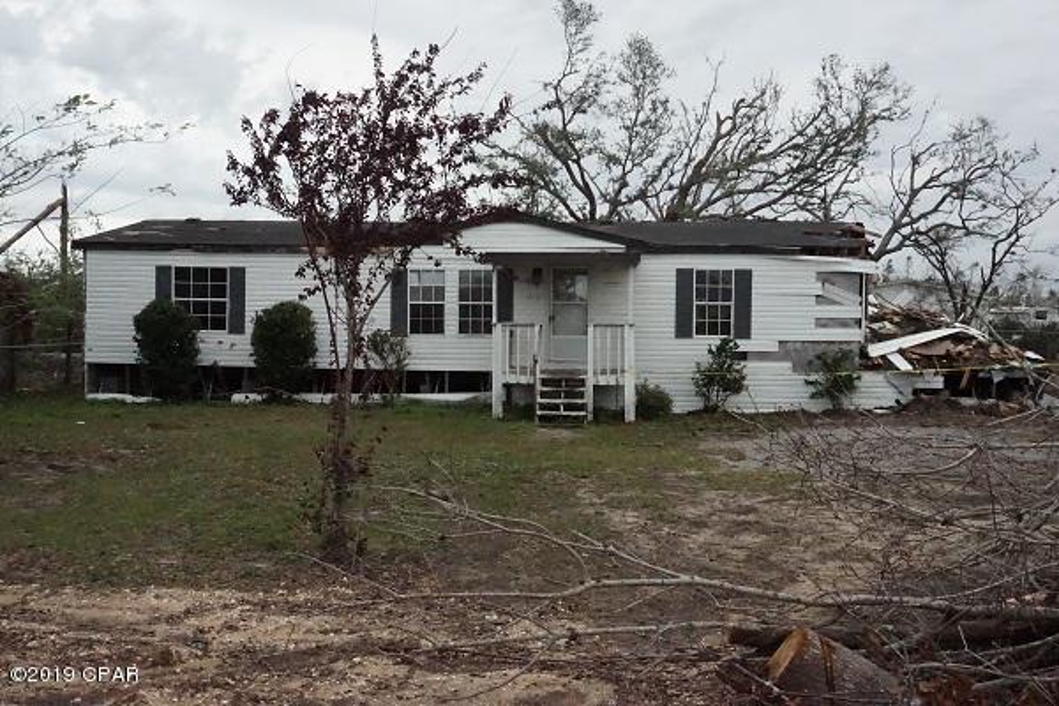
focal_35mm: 38
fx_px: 1103
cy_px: 353
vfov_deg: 35.5
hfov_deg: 51.3
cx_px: 530
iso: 12800
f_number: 13
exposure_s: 1/2500
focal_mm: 25
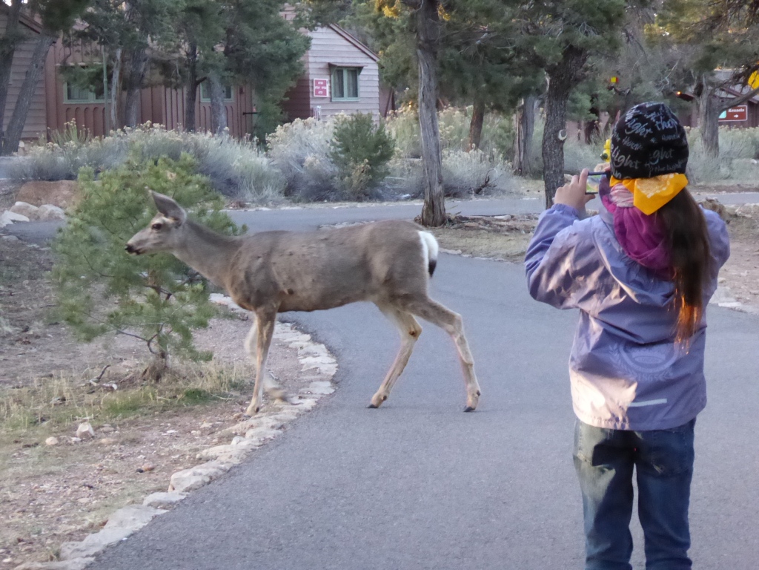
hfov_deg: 16.8
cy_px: 285
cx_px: 380
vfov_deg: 12.7
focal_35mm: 117
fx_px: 2565
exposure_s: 1/100
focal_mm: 19
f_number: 5.1
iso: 1600
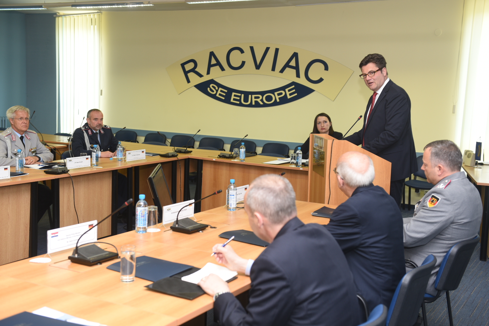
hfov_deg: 44.5
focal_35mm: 44
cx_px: 244
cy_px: 163
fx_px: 598
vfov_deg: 30.5
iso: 400
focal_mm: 44
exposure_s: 1/60
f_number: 4
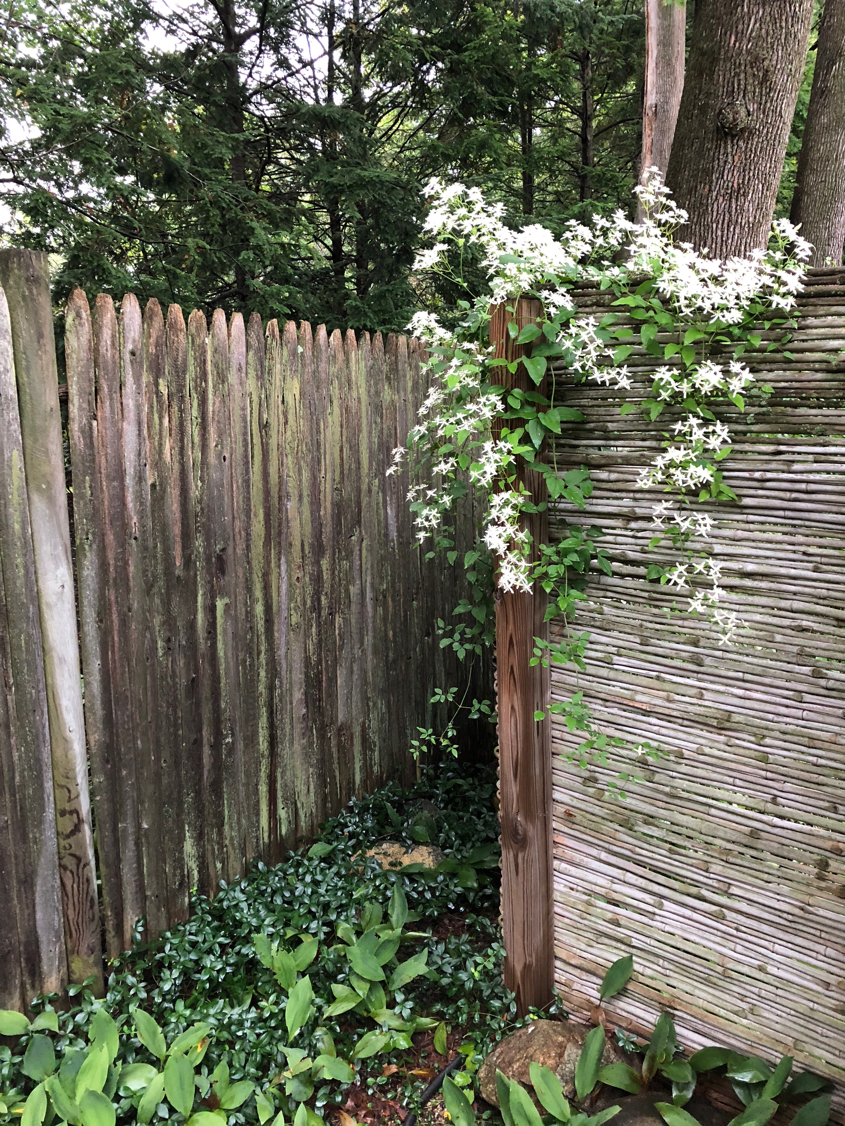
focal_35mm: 28
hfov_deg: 49.7
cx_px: 422
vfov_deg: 63.4
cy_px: 563
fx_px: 911
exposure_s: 1/15
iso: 80
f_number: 1.8
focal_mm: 3.99
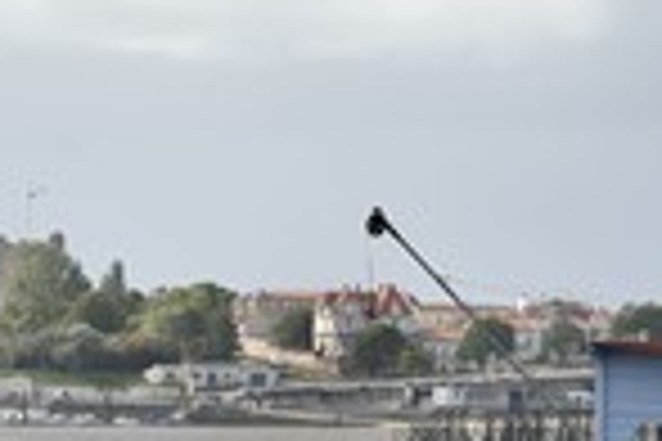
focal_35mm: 471
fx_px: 8660
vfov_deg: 2.9
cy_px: 616
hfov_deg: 4.4
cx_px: 372
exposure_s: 1/400
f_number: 10
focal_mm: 165
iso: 200
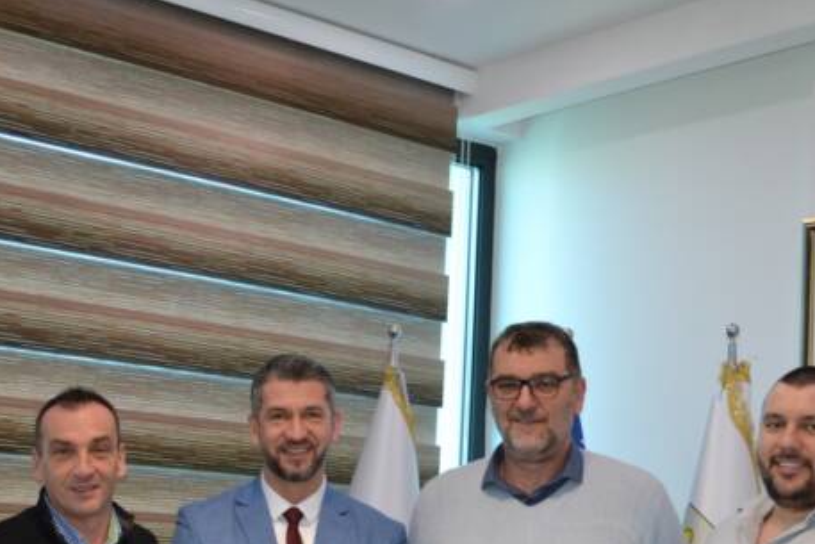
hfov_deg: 30.8
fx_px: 1472
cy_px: 530
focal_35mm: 65
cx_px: 310
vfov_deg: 20.3
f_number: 4
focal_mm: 22
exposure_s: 1/60
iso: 500
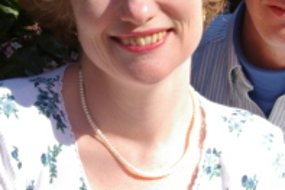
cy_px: 18
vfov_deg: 11.3
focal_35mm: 120
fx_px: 950
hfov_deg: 16.9
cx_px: 231
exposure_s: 1/90
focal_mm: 35
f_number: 9.5
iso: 200
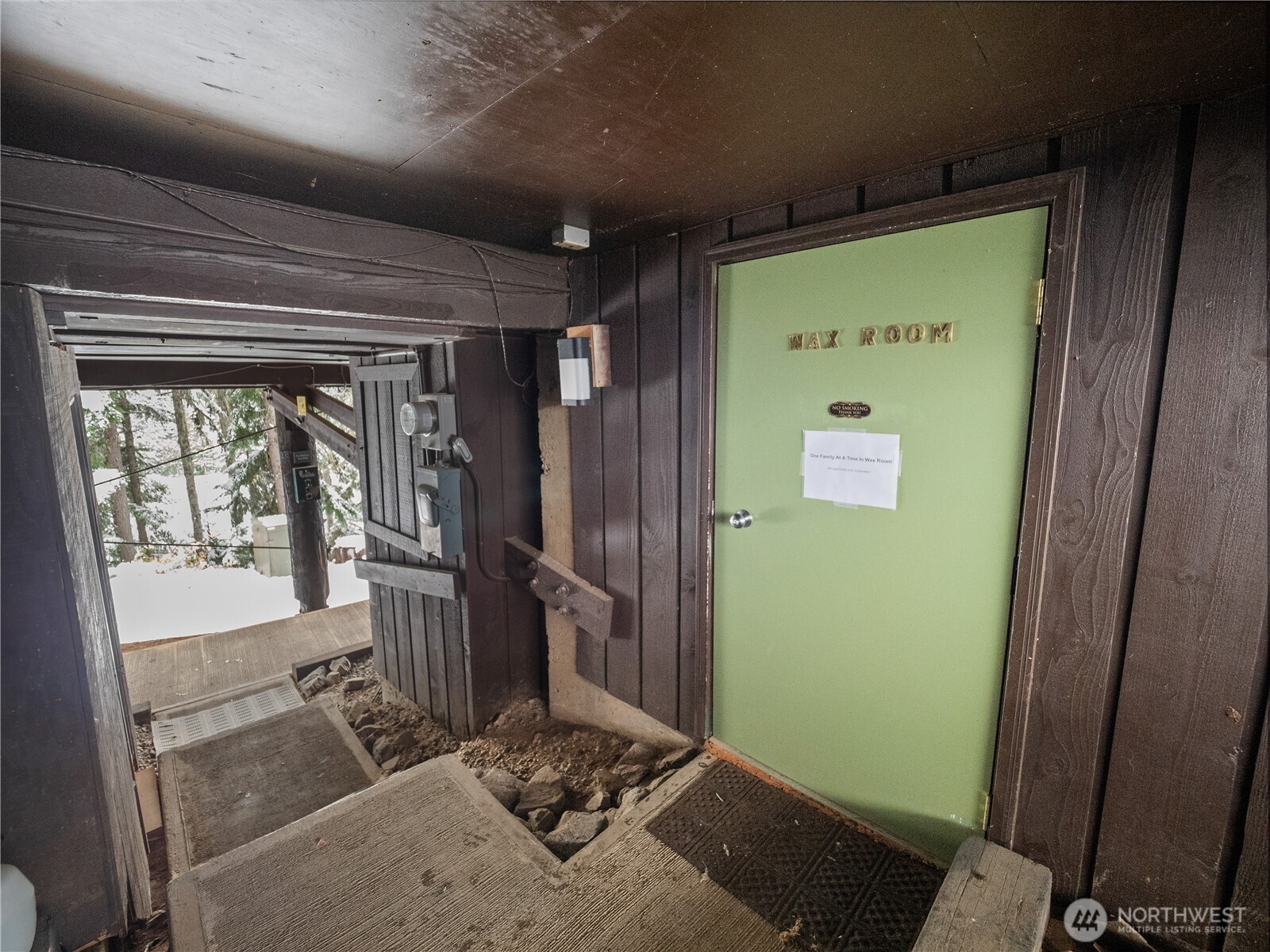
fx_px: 514
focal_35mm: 14
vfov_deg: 85.7
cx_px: 635
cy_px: 476
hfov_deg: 102.1
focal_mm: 7
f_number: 3.2
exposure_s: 1/60
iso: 1000
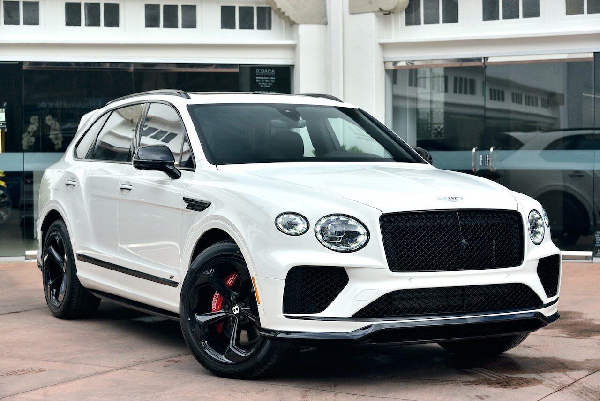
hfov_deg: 28.8
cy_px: 200
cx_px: 300
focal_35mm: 70
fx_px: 1167
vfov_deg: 19.5
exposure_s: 1/1250
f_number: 5
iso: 800
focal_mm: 70
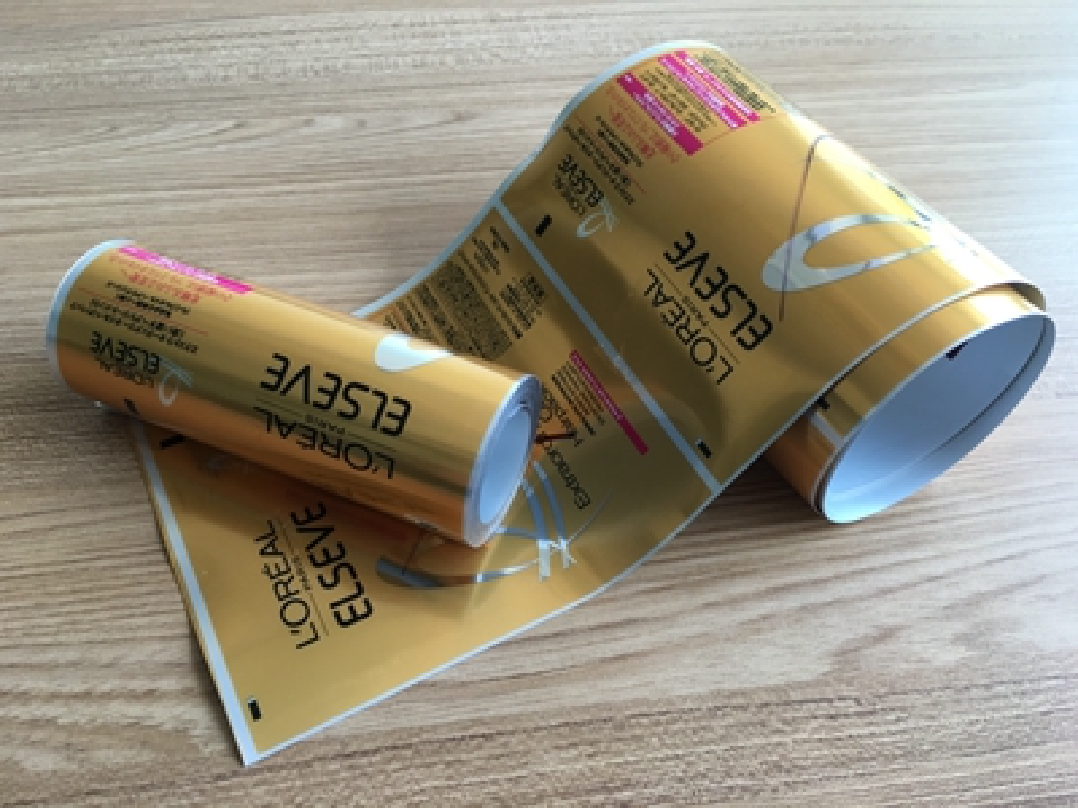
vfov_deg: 48.2
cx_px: 539
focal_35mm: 29
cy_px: 404
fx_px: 903
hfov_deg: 61.7
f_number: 2.2
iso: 40
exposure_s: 1/100
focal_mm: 4.15
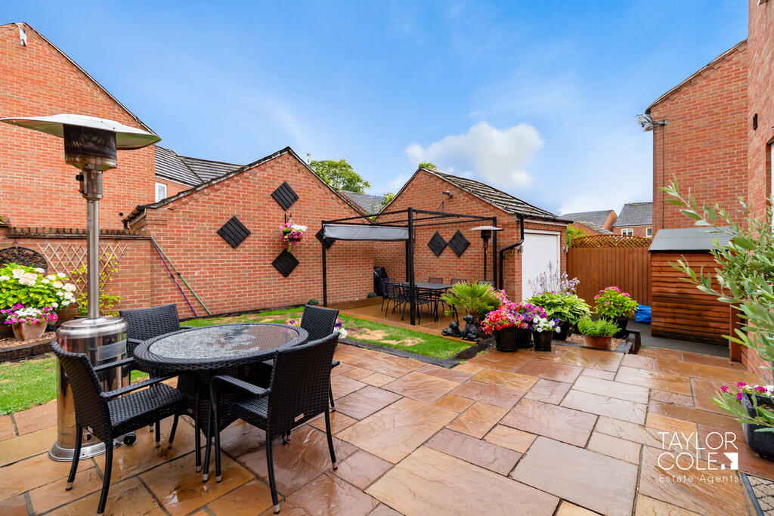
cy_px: 258
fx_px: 323
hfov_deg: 100.4
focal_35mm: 15
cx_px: 387
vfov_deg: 77.3
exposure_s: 1/125
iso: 100
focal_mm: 10
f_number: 4.5
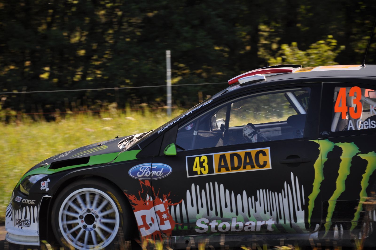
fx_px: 1643
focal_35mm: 158
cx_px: 188
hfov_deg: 13.1
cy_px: 125
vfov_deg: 8.7
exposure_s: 1/500
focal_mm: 105
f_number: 5.6
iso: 220
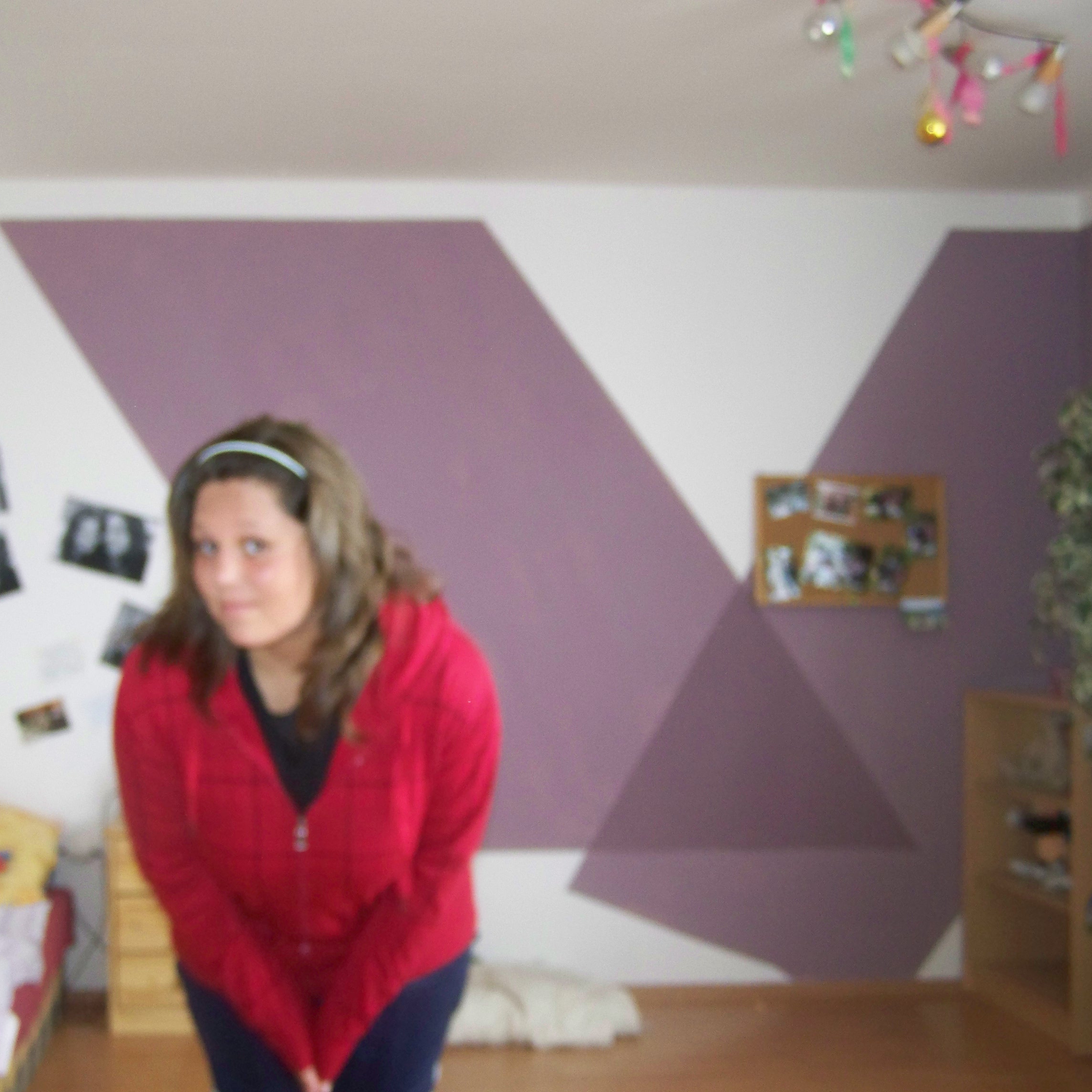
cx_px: 381
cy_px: 548
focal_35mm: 45
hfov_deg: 37.2
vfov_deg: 37.6
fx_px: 1606
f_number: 2.8
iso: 200
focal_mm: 6.3
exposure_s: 1/30
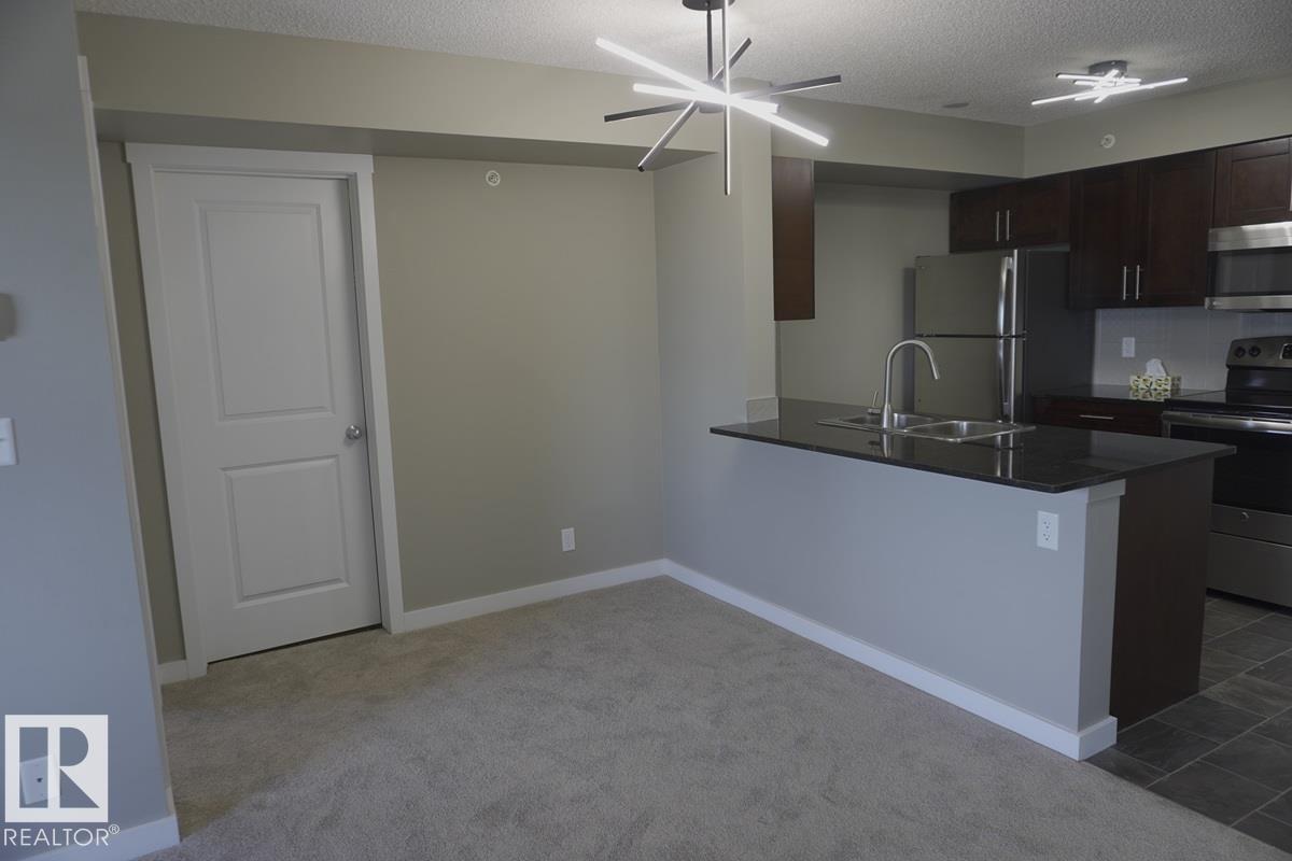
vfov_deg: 53.1
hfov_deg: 73.7
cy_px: 430
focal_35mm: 24
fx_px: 861
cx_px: 646
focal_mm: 16
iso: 250
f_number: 4
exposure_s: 1/30
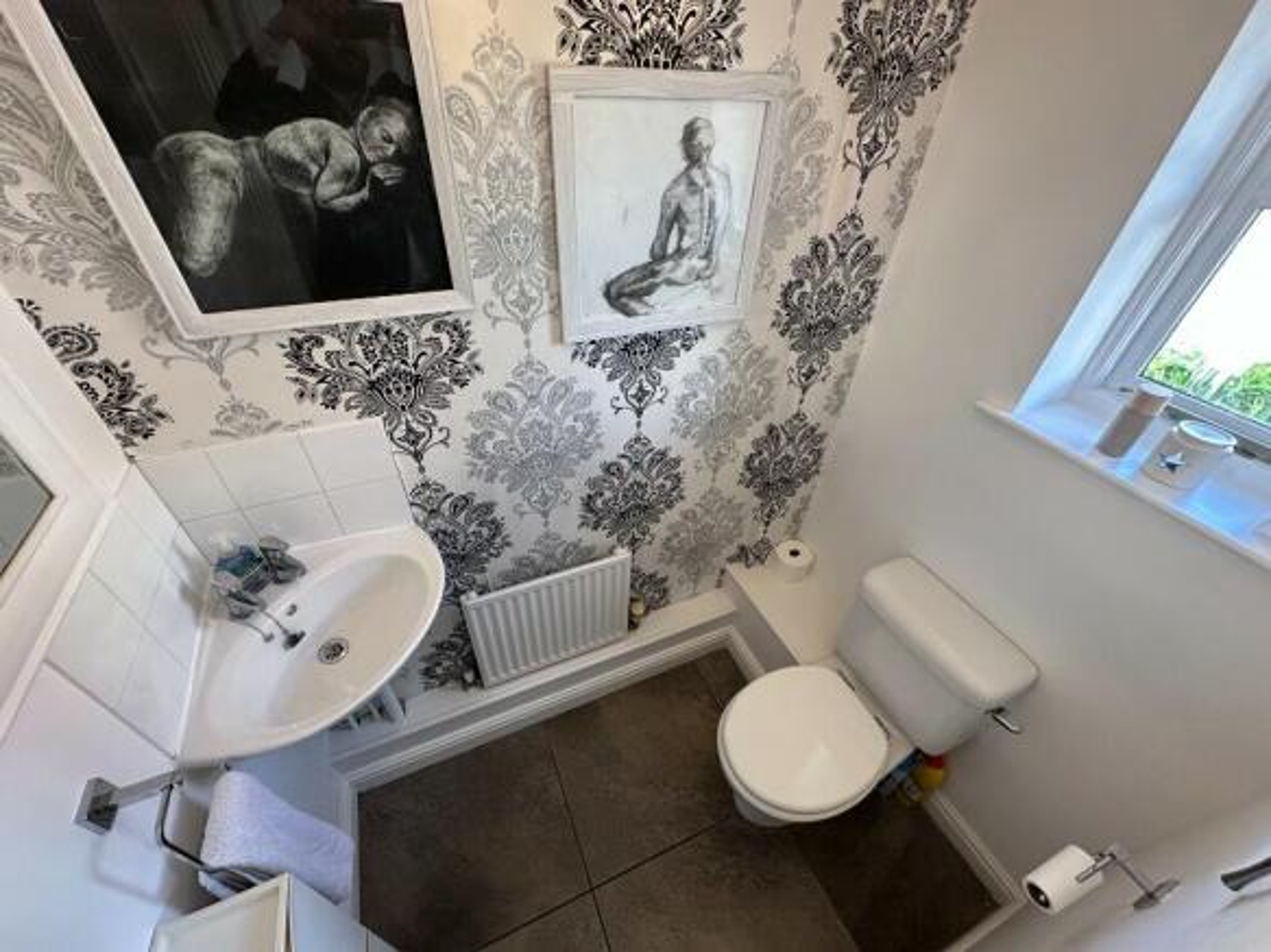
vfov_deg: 85.7
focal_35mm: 14
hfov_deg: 102.1
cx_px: 636
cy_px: 476
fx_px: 514
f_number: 2.2
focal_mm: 2.22
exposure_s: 1/100
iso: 160
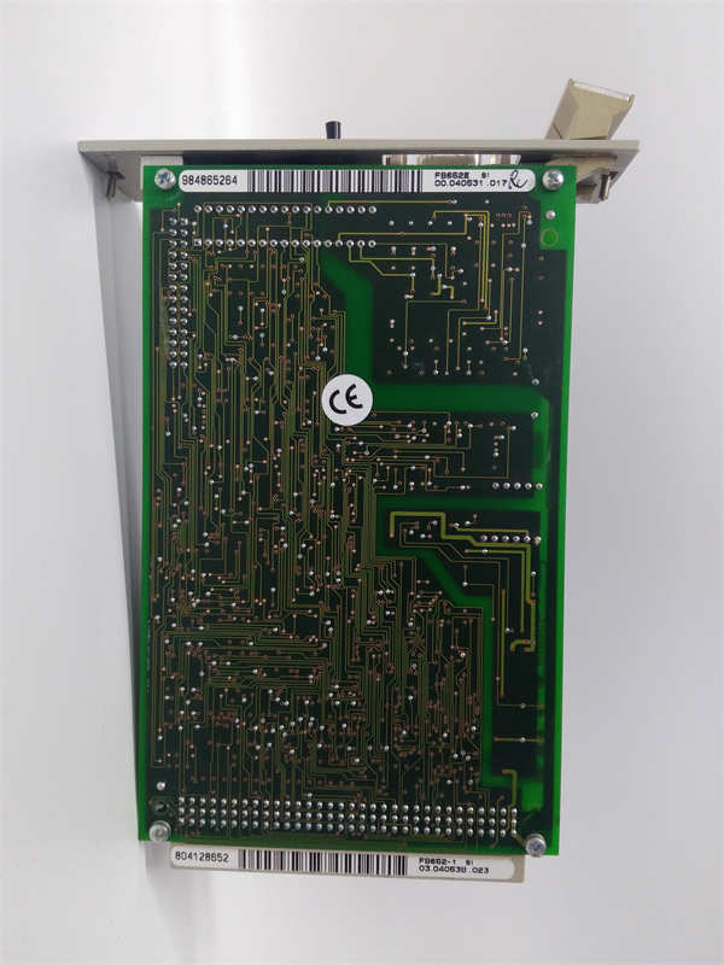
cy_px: 482
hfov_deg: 51.4
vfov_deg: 65.3
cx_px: 362
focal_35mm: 27
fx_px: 753
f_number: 2
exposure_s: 1/33
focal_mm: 3.79
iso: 269
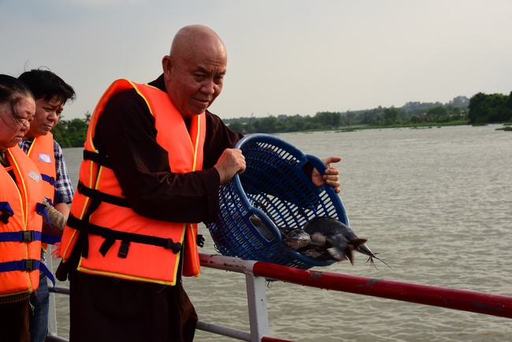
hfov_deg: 32.4
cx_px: 256
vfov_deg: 21.9
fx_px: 882
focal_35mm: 62
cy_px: 171
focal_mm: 62
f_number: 11
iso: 200
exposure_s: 1/125
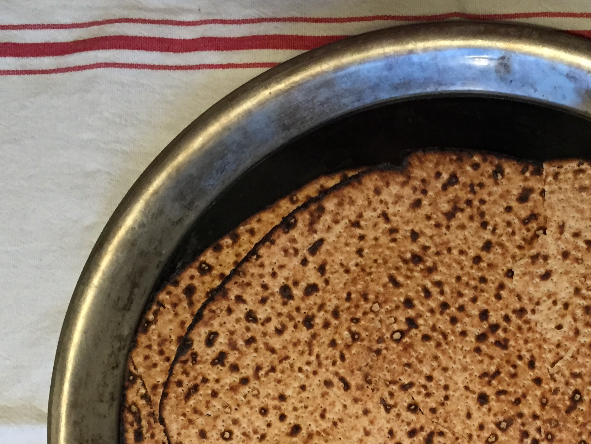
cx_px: 471
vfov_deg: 23.1
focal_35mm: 61
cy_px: 442
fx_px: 1041
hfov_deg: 30.9
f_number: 2.2
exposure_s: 1/30
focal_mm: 4.15
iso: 125
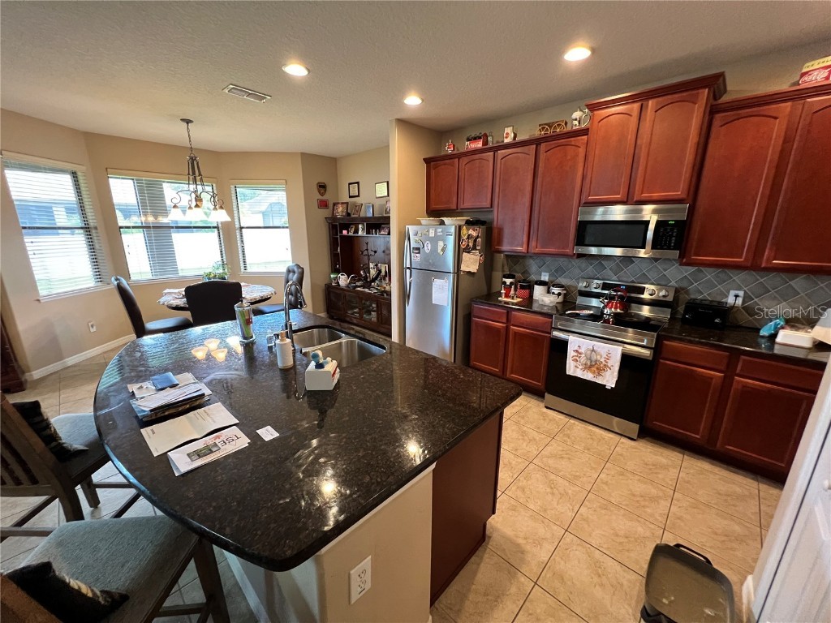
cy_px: 312
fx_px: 312
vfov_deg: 89.9
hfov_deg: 106.2
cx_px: 416
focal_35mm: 13
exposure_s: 1/60
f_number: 1.8
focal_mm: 1.57
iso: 400
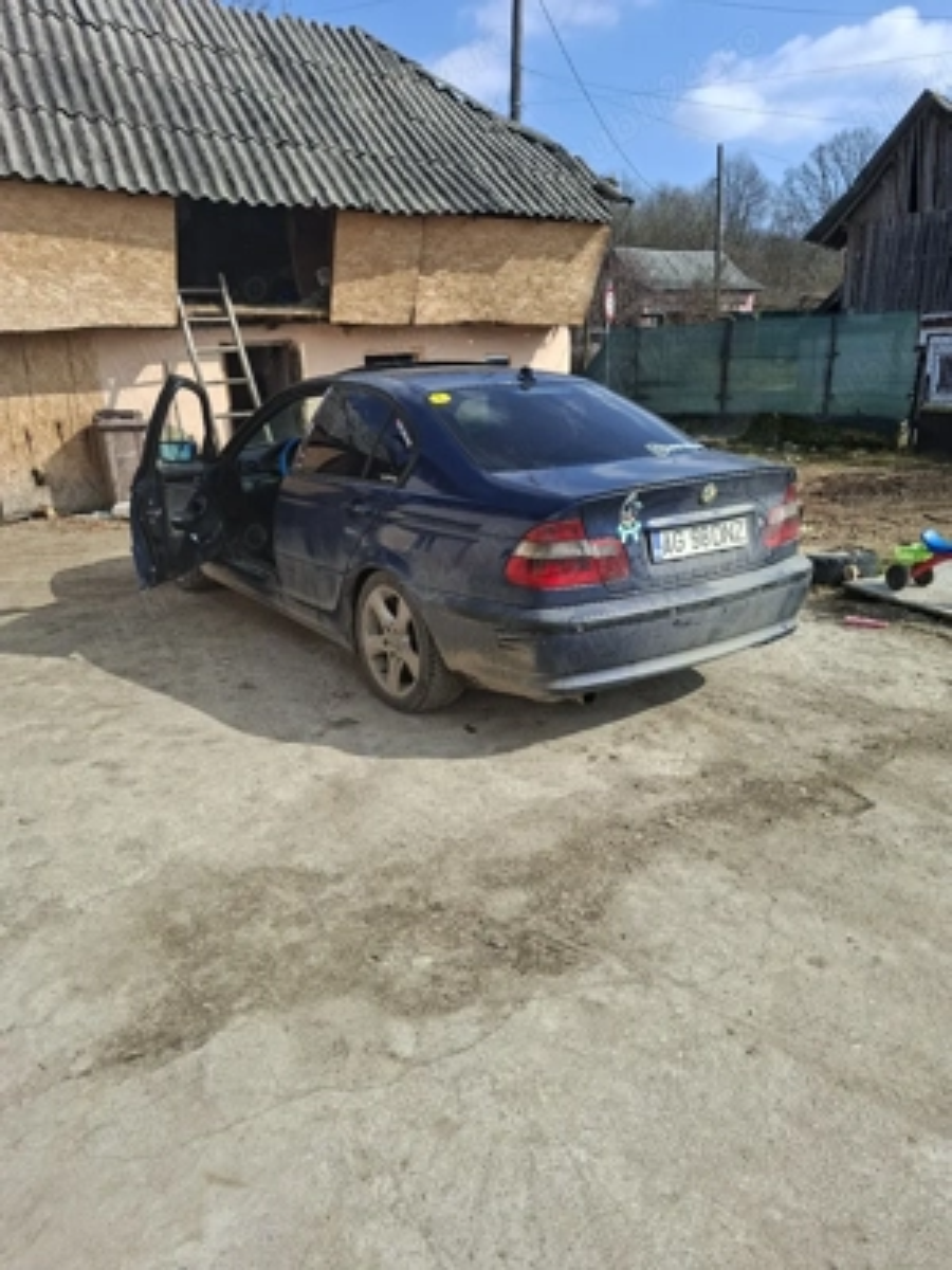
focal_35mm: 23
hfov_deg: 58.9
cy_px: 635
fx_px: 843
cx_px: 476
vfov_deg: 73.9
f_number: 1.8
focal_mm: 5.54
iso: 50
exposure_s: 1/1250
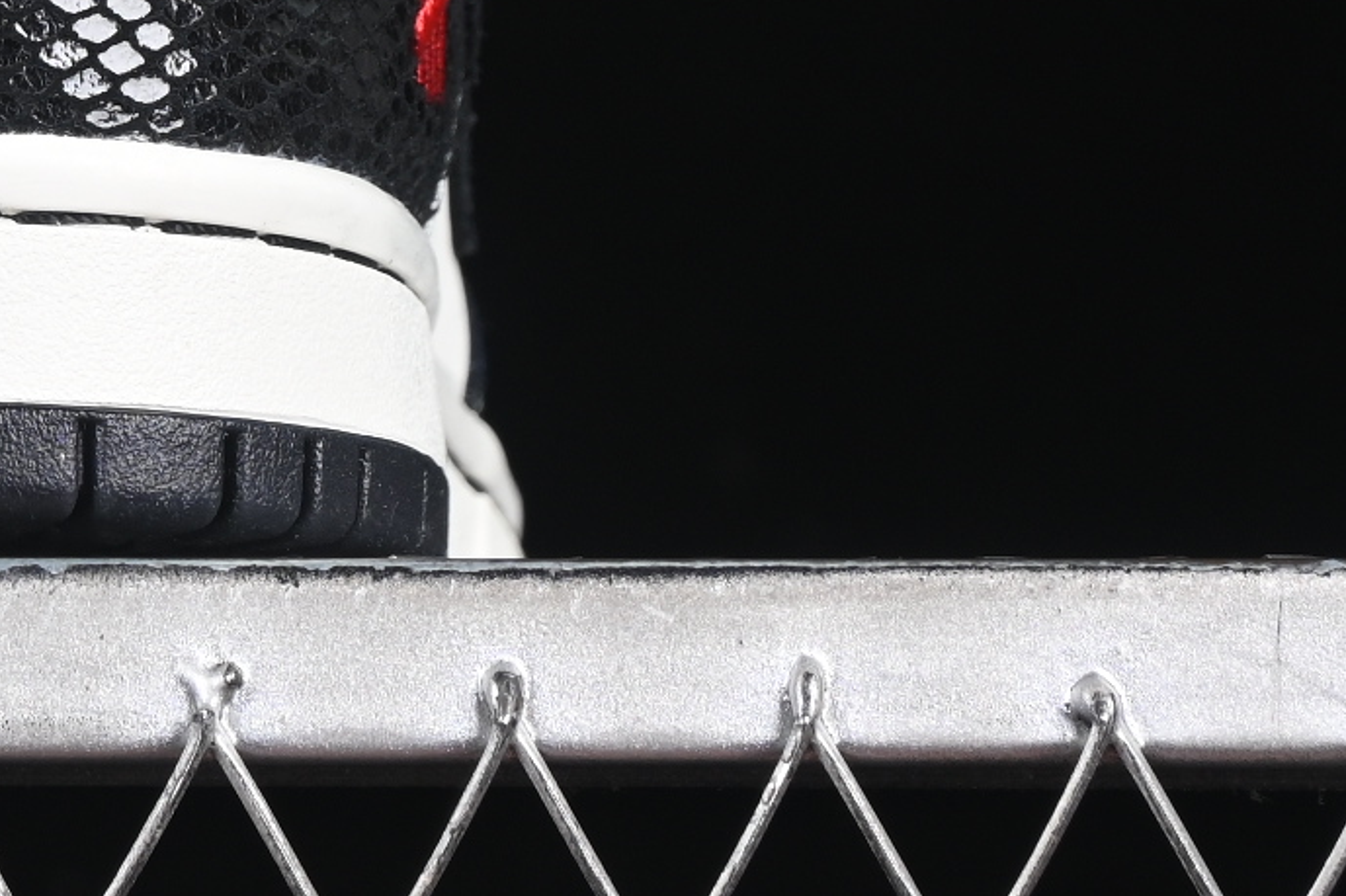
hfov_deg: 6.7
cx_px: -524
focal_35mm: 303
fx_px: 11325
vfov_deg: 4.5
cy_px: -576
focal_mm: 50
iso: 160
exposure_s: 1/60
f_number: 6.3
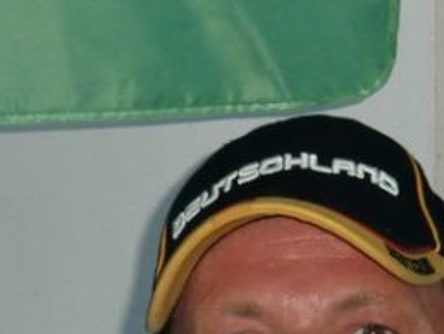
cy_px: 468
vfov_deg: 4.7
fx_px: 4006
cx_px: 361
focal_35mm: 312
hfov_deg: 6.3
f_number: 5
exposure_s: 1/60
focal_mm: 18.8
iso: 400
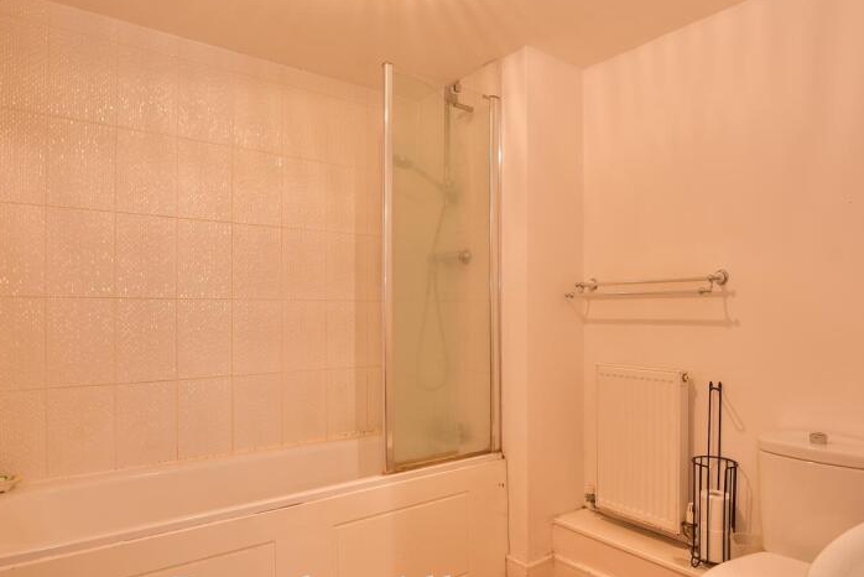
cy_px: 309
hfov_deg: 77.5
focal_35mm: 22
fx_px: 528
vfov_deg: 57.2
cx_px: 525
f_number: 8
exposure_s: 5
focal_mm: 10
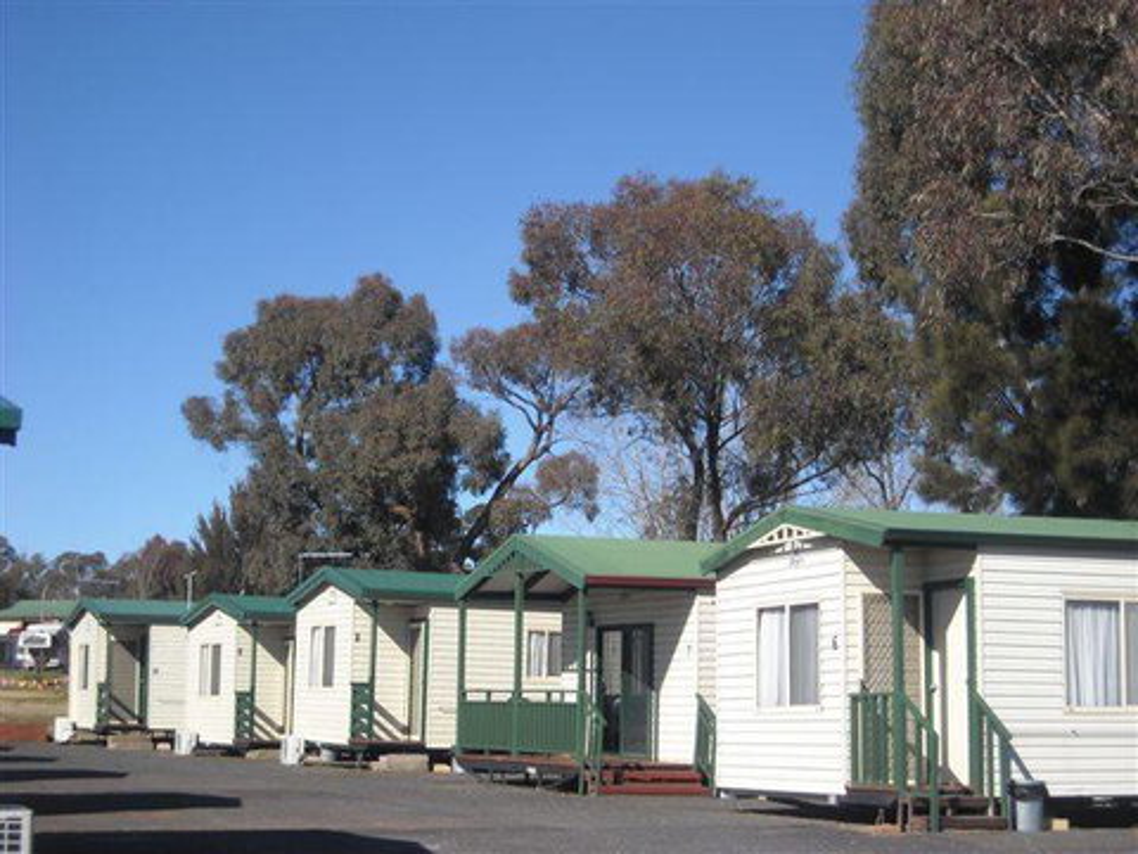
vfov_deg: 21.6
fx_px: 2235
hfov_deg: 28.6
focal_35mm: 68
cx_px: 569
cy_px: 427
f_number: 7.3
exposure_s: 1/209
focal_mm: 11.02
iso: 64
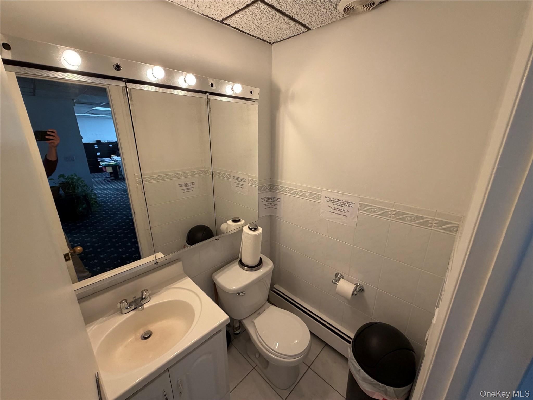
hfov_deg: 102.1
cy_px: 200
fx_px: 216
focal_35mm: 14
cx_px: 266
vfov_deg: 85.7
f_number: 2.2
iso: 250
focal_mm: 2.22
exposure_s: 1/60
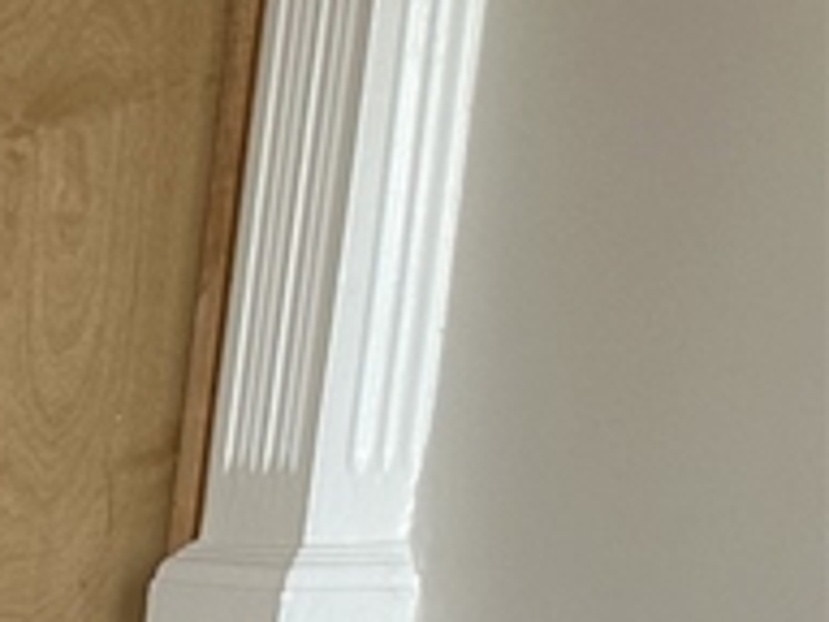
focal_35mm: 128
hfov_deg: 11.5
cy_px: 1227
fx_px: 3065
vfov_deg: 10.6
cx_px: -1377
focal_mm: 6.86
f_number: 1.78
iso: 80
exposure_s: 1/120
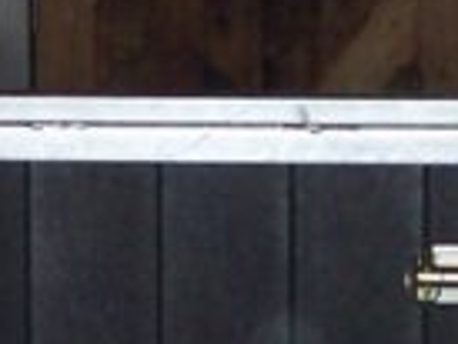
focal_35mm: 269
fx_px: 3562
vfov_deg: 5.5
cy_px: 140
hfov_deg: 7.3
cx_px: -144
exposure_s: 1/60
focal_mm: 6
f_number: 3
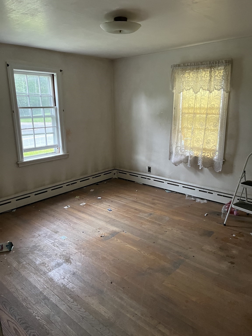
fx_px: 252
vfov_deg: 67.3
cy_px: 168
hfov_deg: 53.1
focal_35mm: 26
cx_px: 126
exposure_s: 1/60
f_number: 1.6
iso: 500
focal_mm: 5.1
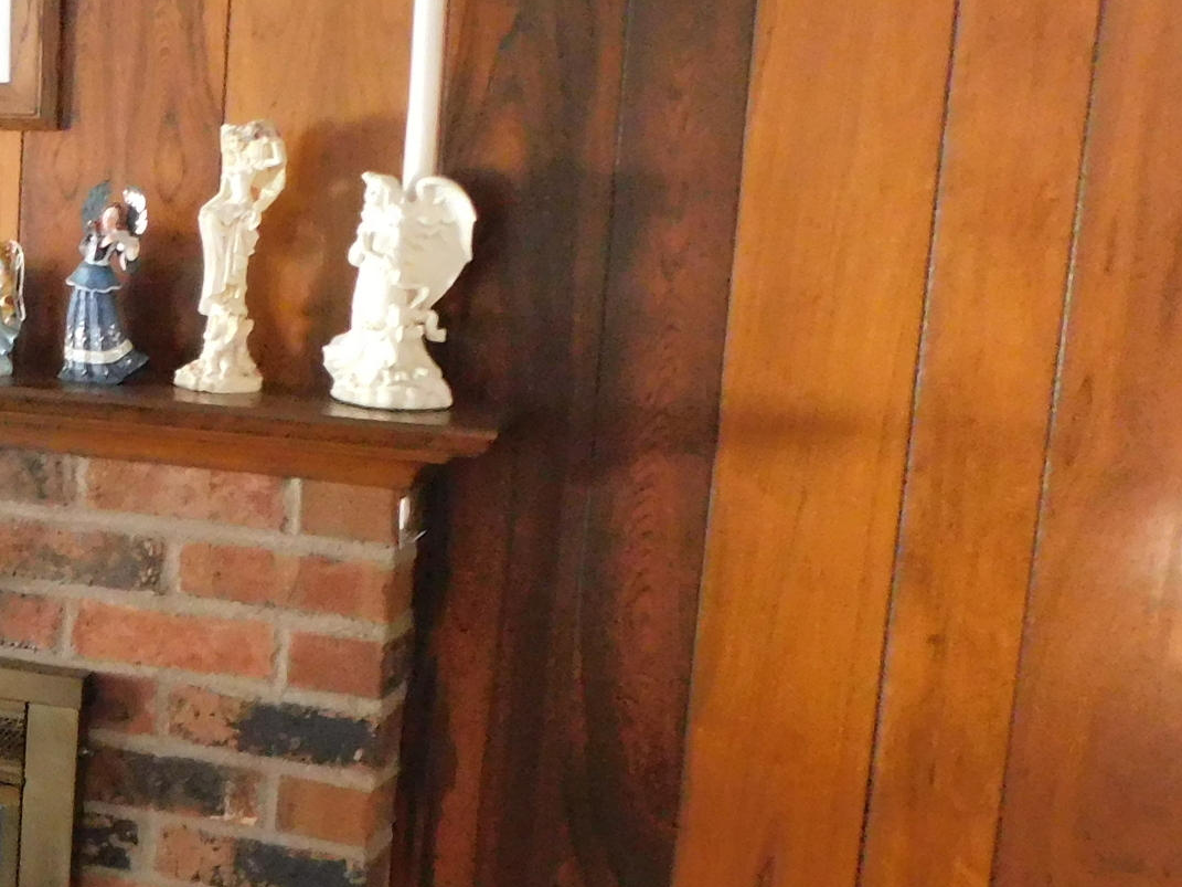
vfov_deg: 22.2
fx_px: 2253
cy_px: 537
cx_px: -344
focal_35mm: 66
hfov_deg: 25.4
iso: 800
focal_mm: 4
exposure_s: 1/6
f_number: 3
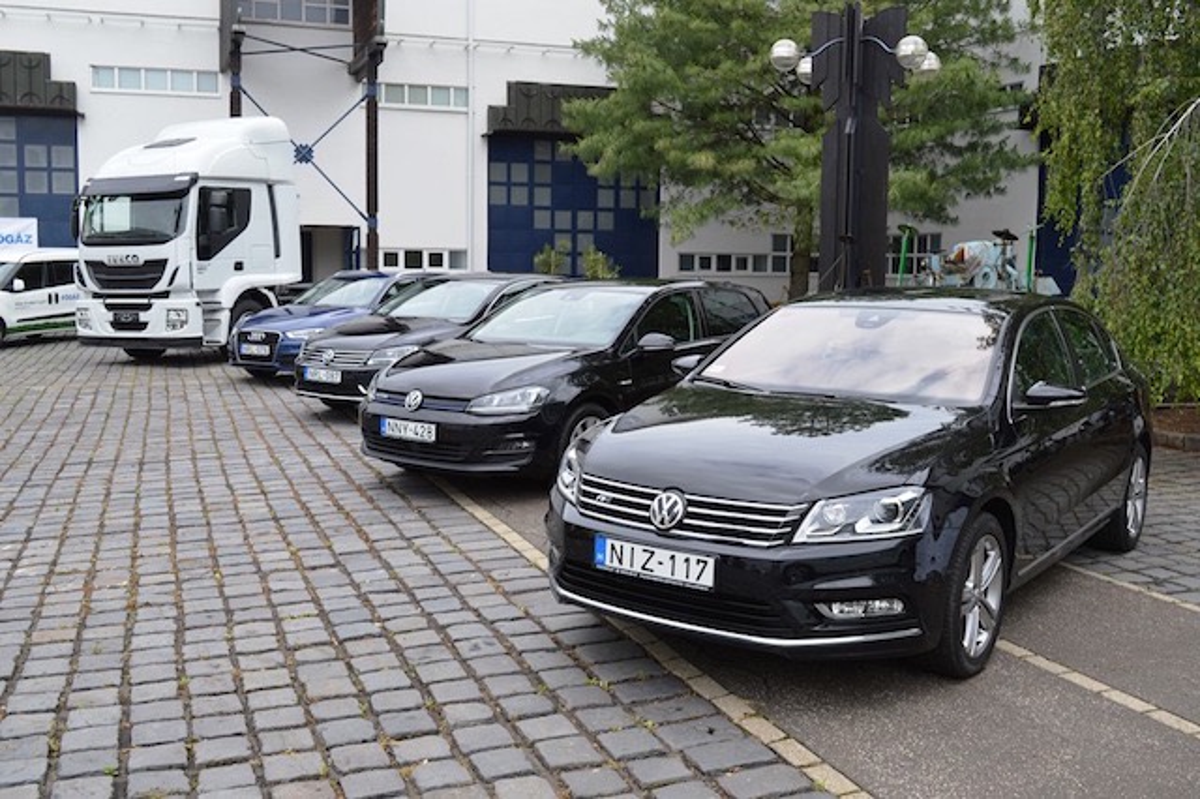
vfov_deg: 38.3
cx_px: 600
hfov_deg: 55.1
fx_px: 1149
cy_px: 400
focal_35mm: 34
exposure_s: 1/200
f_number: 7.1
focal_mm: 23
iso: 100
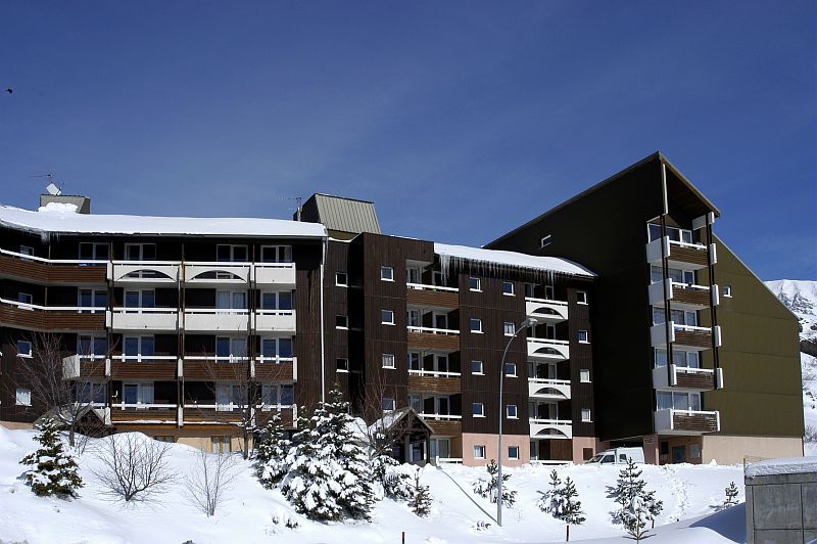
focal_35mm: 36
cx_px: 408
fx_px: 816
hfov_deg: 53.2
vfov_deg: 36.8
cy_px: 272
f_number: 9
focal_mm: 24
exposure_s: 1/800
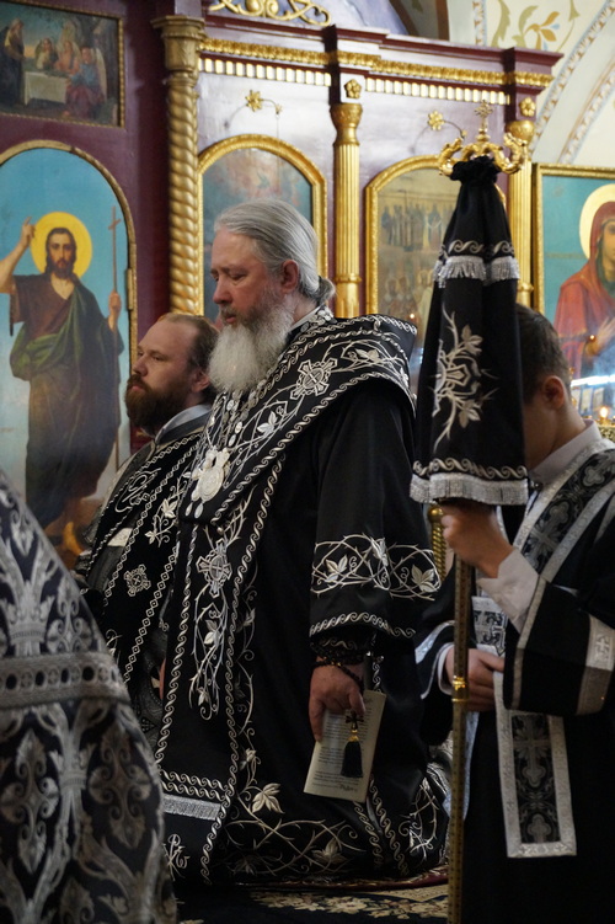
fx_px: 2116
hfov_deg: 16.5
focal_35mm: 82
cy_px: 462
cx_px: 308
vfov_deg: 24.6
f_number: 5
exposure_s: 1/20
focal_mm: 55
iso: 3200
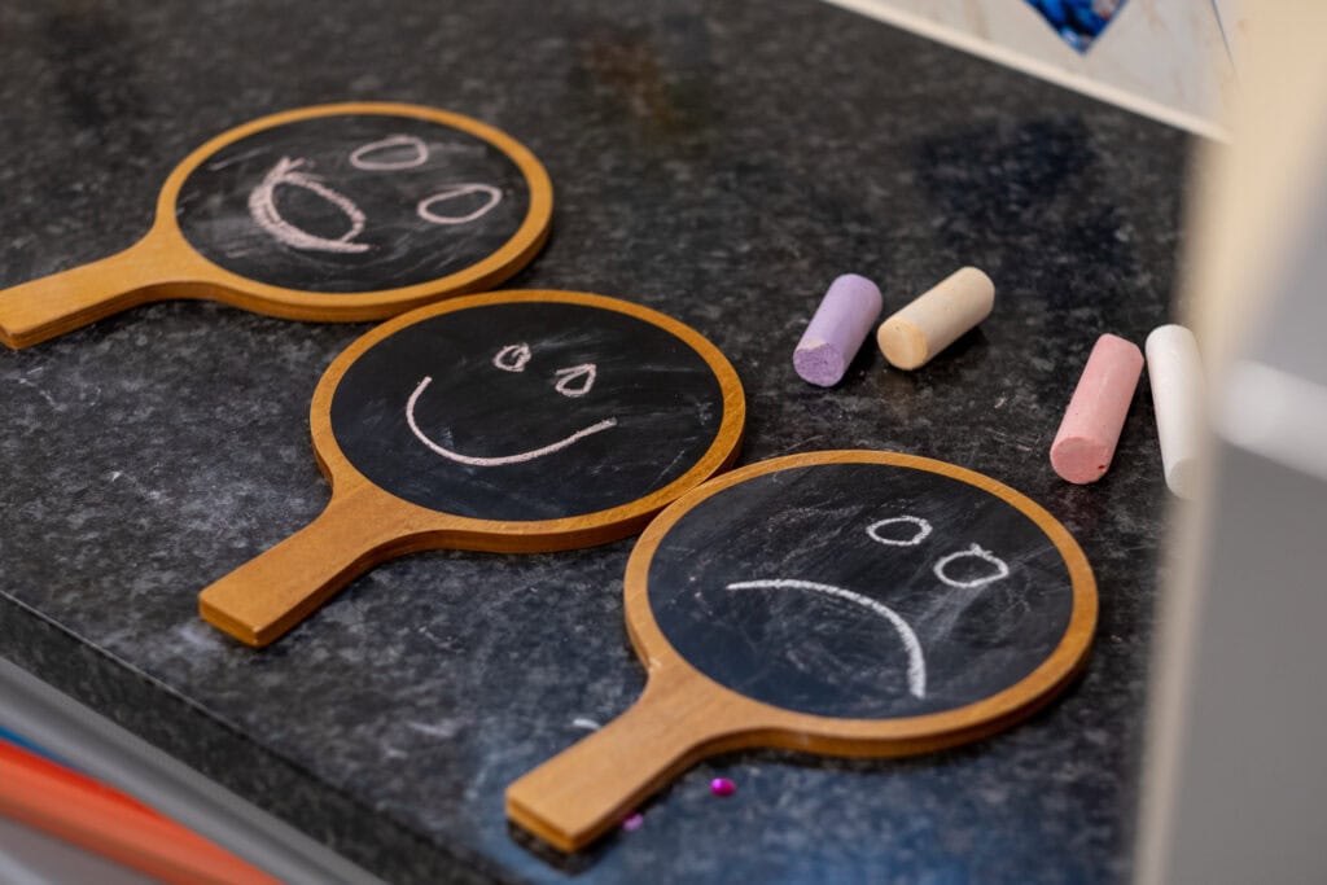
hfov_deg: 24.2
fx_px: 3097
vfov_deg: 16.3
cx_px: 664
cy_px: 442
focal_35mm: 84
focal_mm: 56
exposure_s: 1/100
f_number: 2.2
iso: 320
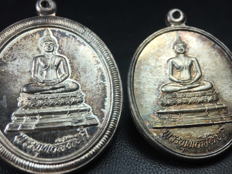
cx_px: 116
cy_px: 87
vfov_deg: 48.2
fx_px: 194
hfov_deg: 61.7
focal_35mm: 29
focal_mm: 4.15
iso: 32
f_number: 2.2
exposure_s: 1/2326
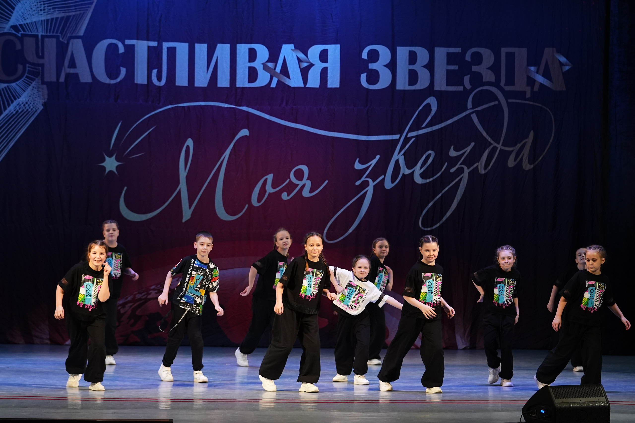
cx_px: 318
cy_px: 212
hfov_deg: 15.1
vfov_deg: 10.1
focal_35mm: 136
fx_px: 2399
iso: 1250
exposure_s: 1/400
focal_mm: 91
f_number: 2.8
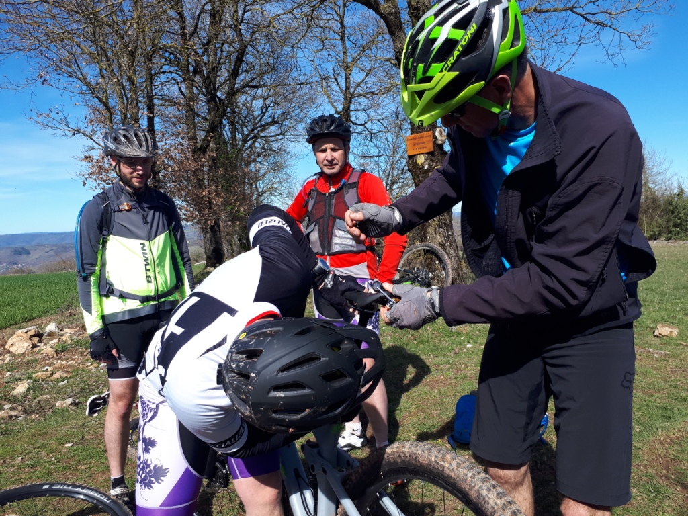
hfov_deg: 65.3
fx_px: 537
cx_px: 344
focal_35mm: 27
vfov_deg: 51.4
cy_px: 258
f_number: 1.9
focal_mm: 3.6
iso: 40
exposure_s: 1/1188
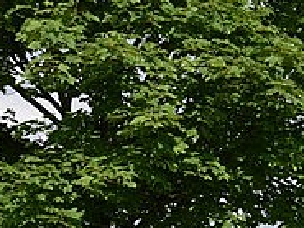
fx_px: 2135
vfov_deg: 5.9
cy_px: 487
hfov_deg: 8.1
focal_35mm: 243
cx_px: 322
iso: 200
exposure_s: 1/400
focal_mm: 52
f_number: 10
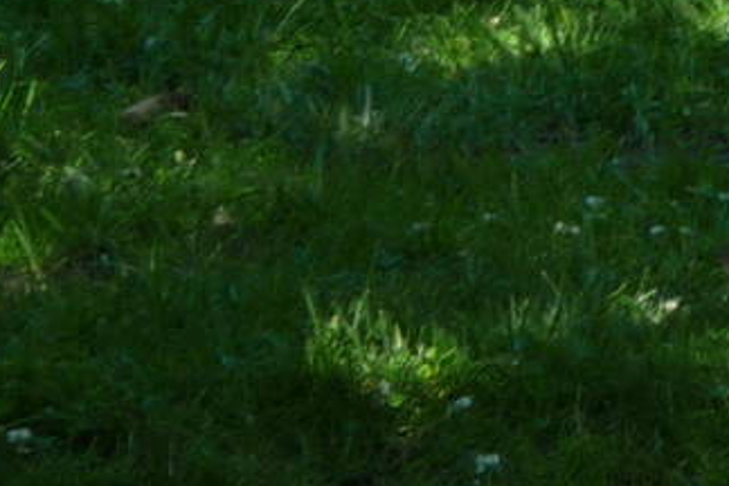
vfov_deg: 1.0
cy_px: 598
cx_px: 1663
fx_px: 29097
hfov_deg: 1.4
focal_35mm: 1437
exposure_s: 1/160
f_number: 4.9
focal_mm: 47
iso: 100
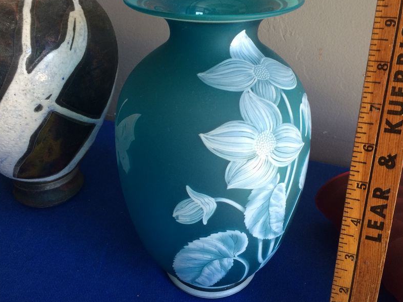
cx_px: 206
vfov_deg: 42.9
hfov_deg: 55.4
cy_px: 135
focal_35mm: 33
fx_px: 384
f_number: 2.2
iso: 40
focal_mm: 4.15
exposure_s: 1/30
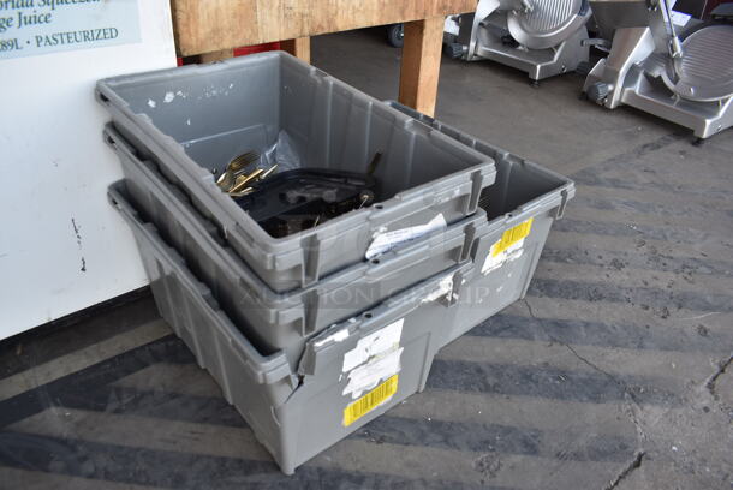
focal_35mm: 27
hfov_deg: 67.3
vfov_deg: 48.0
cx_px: 366
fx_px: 550
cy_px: 245
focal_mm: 18
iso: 320
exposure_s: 1/125
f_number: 5.6
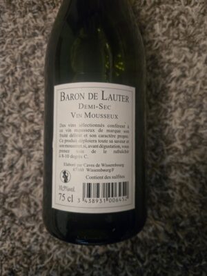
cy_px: 138
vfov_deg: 73.9
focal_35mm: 23
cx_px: 104
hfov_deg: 58.9
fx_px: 183
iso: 1000
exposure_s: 1/100
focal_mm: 5.4
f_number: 1.8
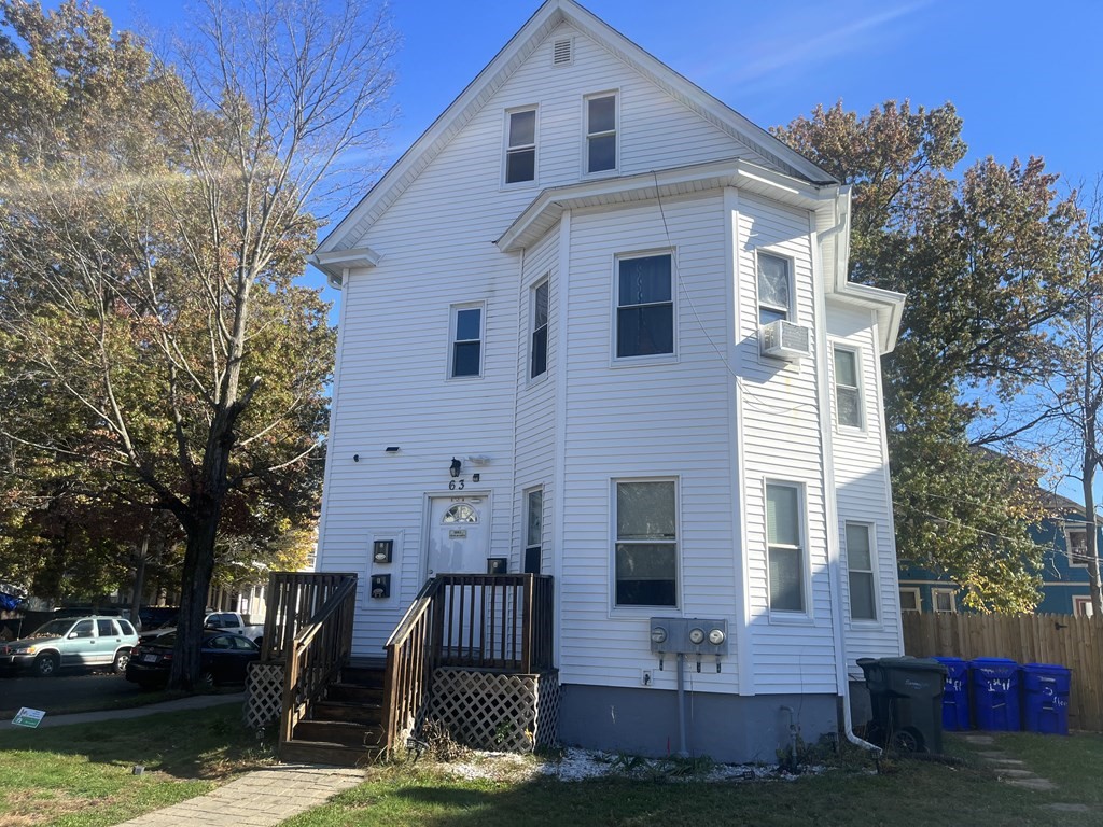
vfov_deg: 53.1
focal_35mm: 26
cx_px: 552
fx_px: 828
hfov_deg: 67.3
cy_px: 414
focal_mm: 5.1
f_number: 1.6
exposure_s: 1/2062
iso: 50
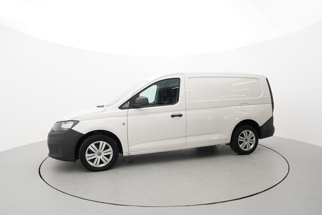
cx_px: 161
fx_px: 201
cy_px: 108
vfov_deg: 56.2
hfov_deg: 77.3
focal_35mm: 22
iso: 250
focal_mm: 15
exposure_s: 1/80
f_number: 5.6
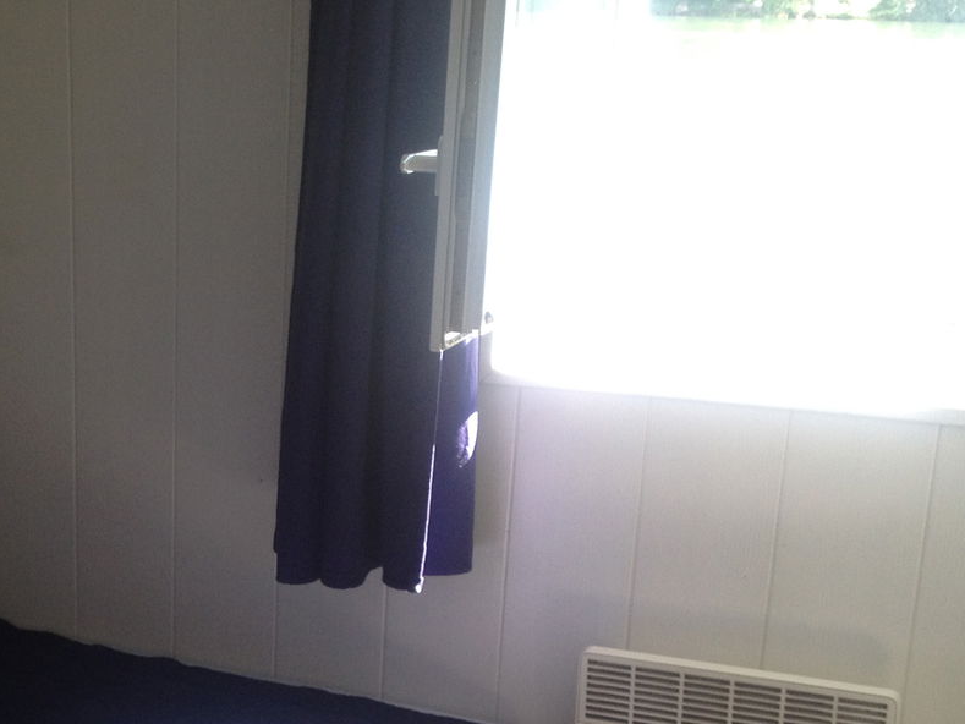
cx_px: 192
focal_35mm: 71
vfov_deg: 20.5
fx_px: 1980
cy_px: 597
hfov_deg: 26.9
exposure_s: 1/60
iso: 64
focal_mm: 4.28
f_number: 2.4
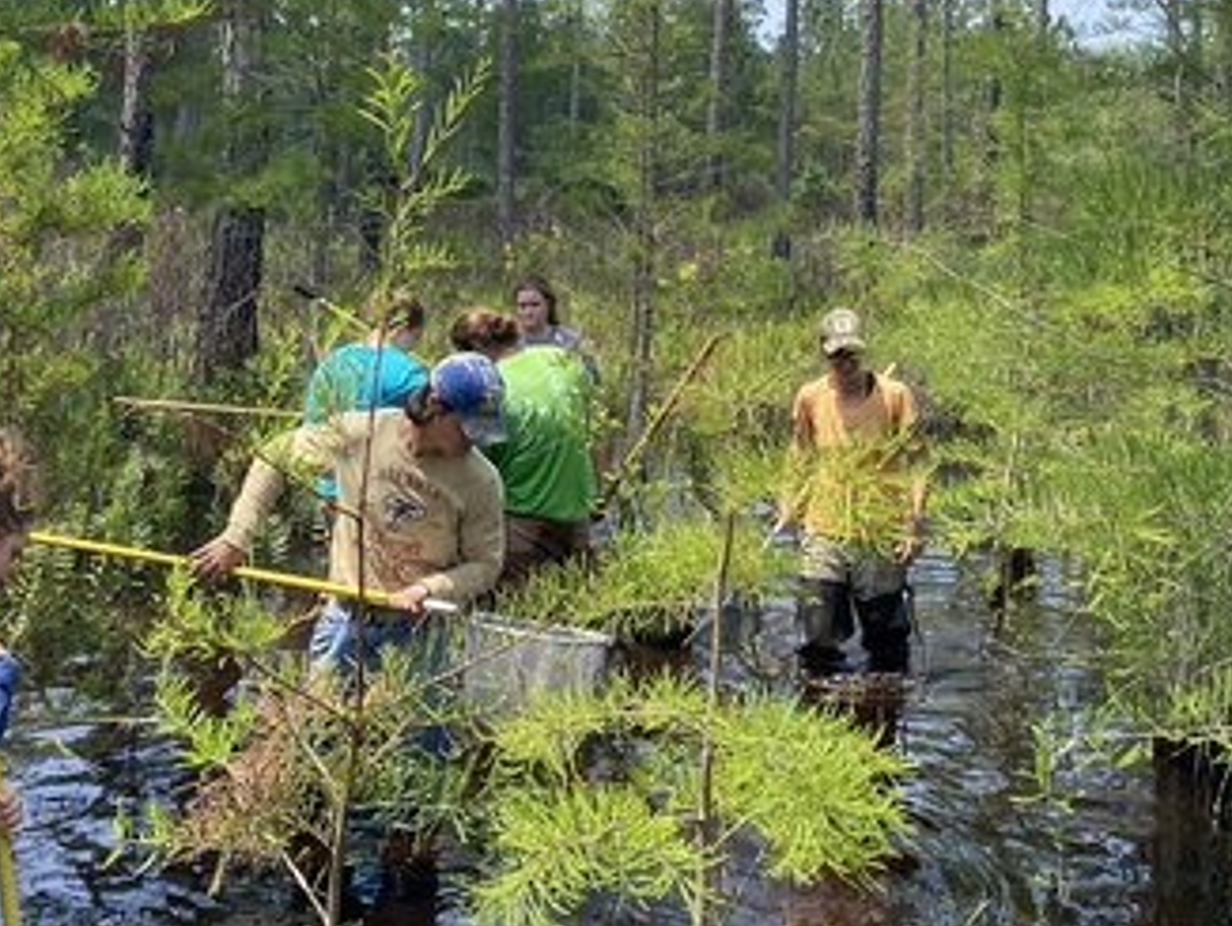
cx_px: 729
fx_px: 1816
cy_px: 185
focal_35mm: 51
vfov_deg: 28.0
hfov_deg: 37.3
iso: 32
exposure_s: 1/1147
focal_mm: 4.25
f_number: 1.8
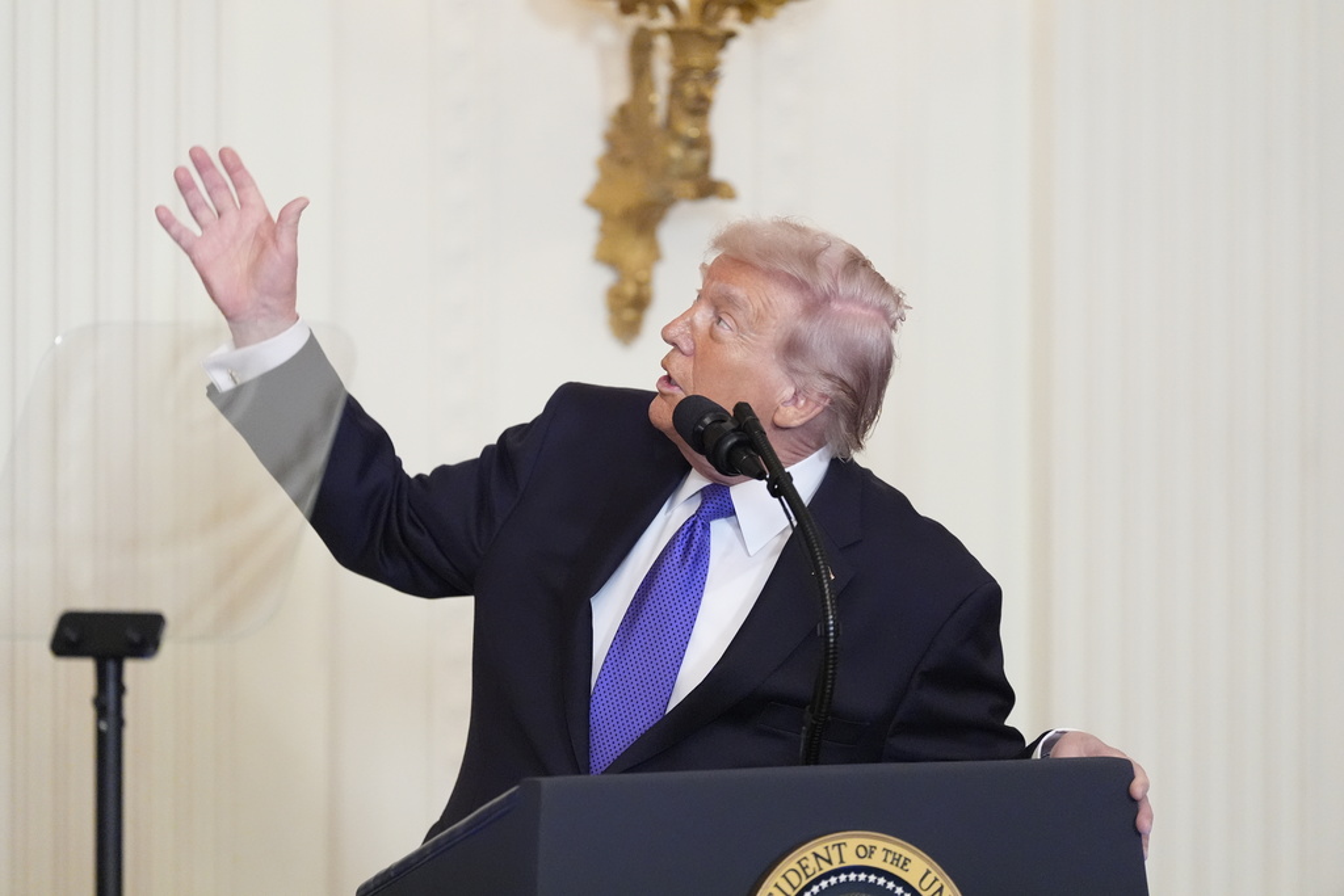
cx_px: 672
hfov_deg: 10.3
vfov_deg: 6.9
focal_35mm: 200
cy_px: 448
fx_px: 7467
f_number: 2.8
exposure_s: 1/320
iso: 6400
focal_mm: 200
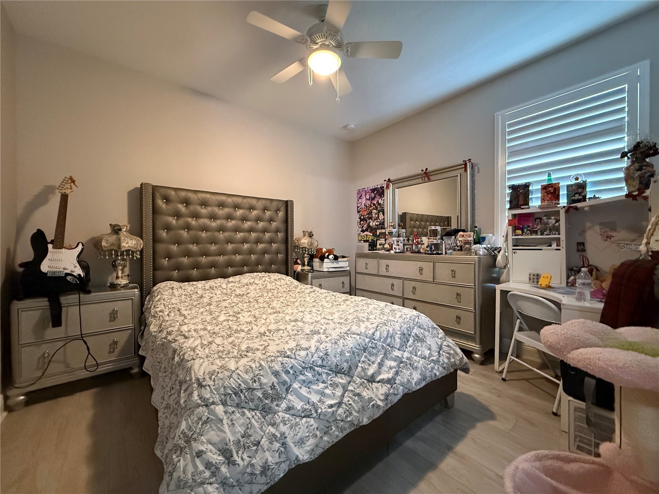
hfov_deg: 102.1
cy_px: 247
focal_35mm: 14
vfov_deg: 85.7
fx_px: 267
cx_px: 330
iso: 800
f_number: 2.2
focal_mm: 2.22
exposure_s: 1/60
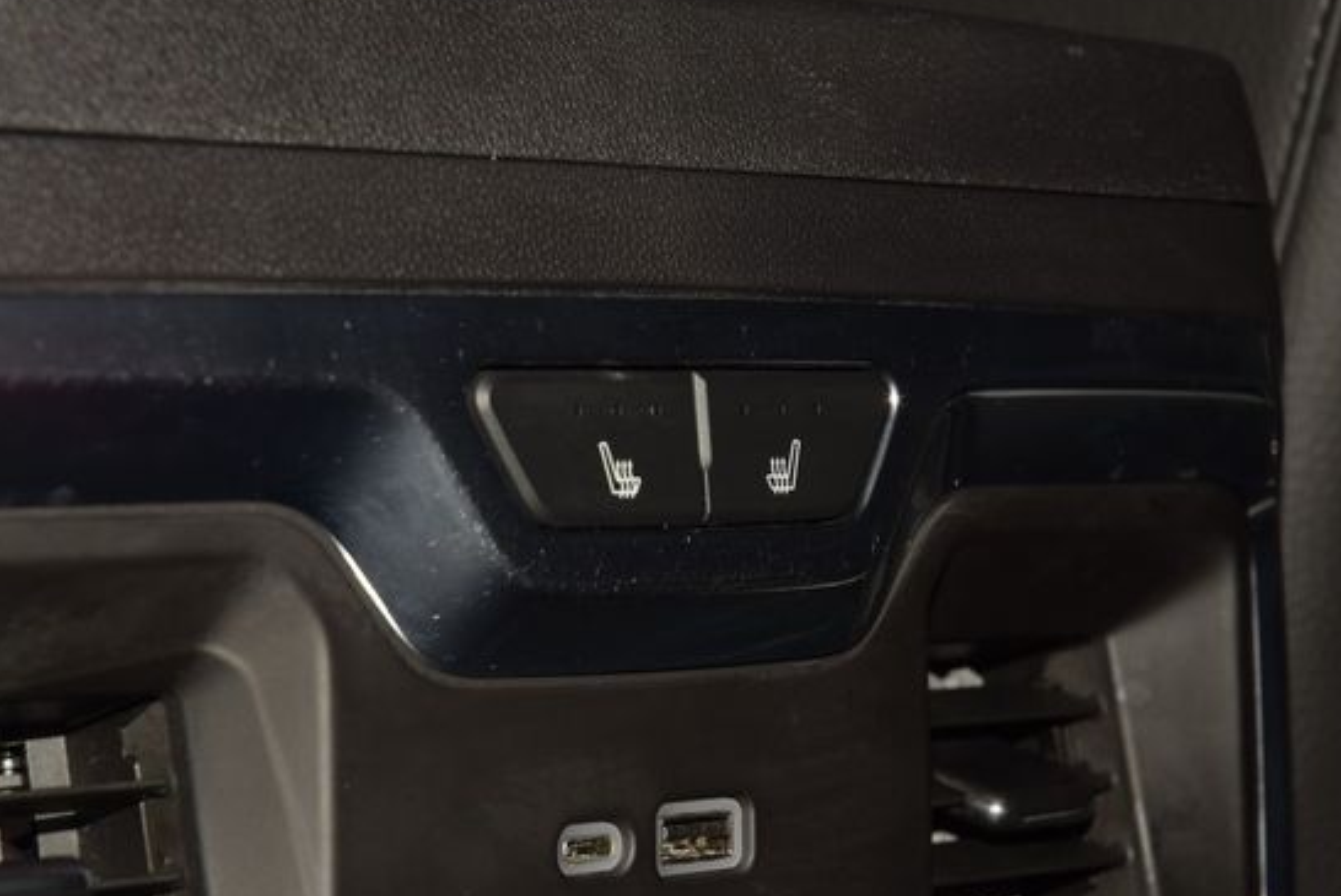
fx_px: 4585
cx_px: 656
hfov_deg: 16.6
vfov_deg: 11.2
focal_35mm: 123
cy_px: 448
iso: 100
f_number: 8
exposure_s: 1/125
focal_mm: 70
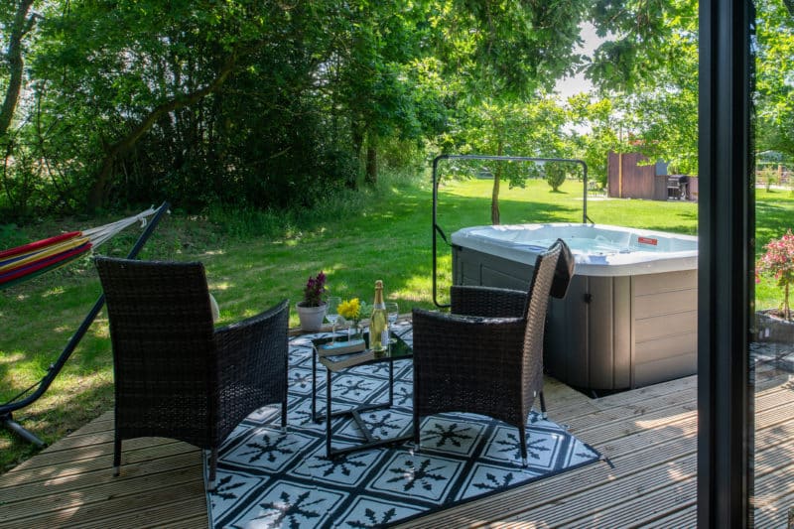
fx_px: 529
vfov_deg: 53.1
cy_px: 264
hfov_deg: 73.8
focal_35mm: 24
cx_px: 397
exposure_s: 1/20
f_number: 11
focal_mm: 24
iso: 100
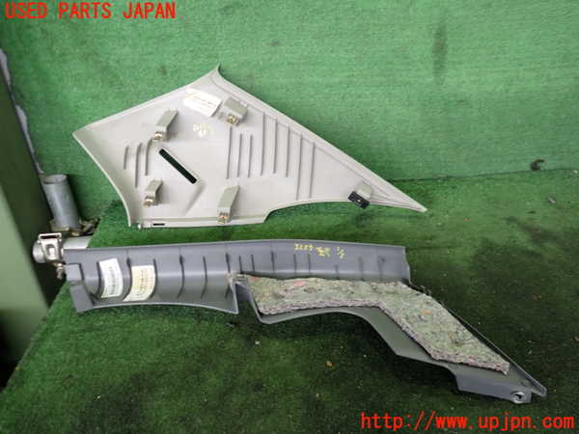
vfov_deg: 46.8
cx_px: 290
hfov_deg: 60.0
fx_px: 502
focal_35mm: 30
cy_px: 217
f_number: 2.3
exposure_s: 1/30
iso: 200
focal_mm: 5.4
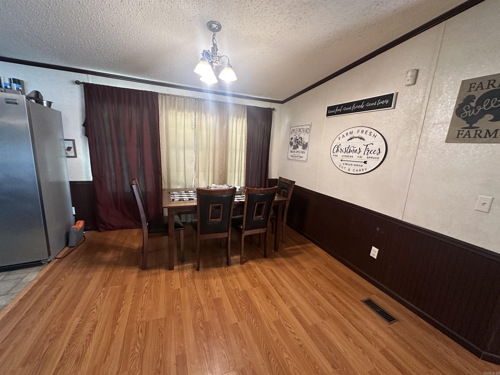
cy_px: 188
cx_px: 250
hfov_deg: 102.1
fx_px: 202
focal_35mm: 14
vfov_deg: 85.7
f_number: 2.2
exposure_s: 1/60
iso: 500
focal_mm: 2.22
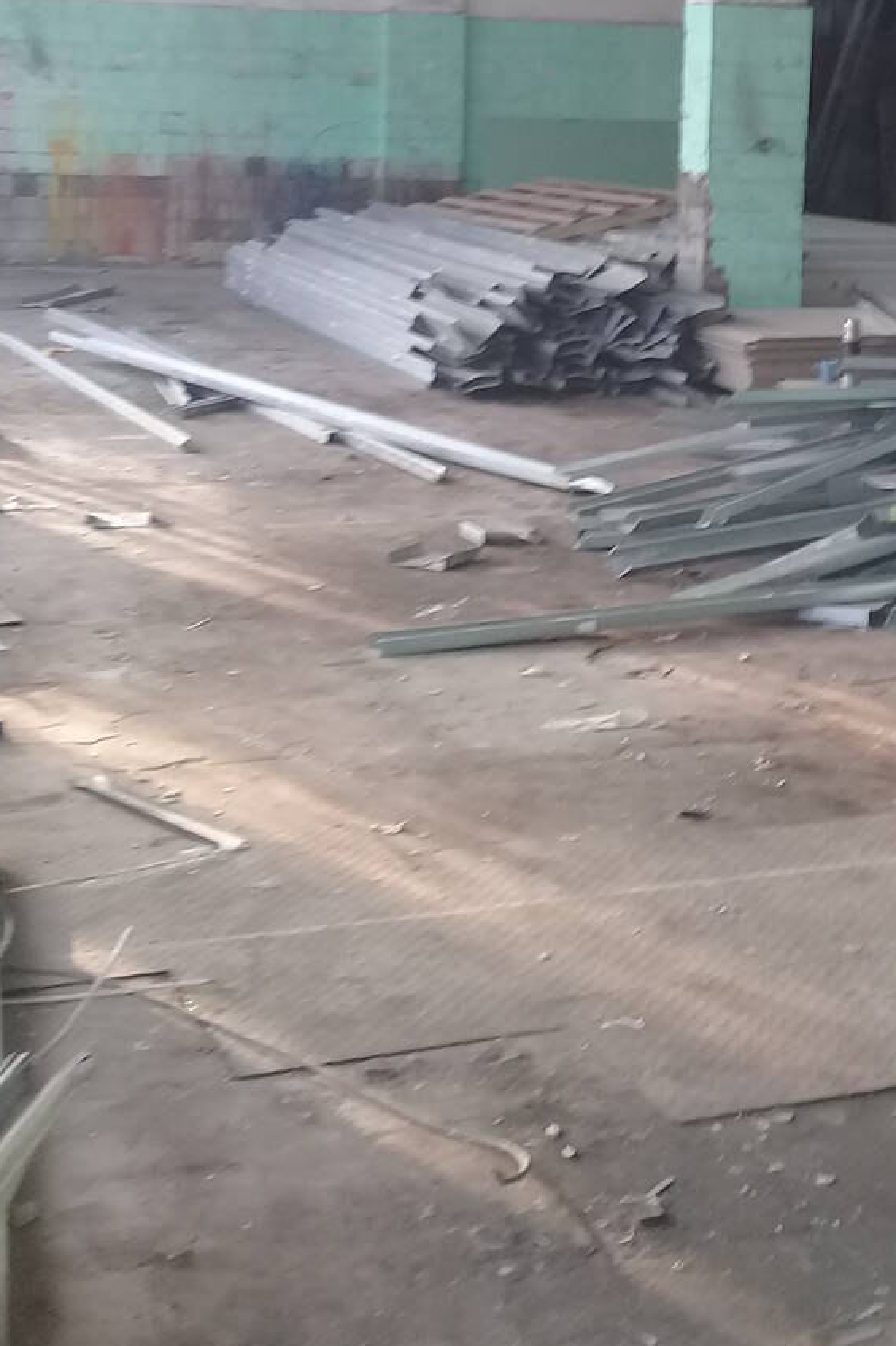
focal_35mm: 65
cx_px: 747
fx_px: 2428
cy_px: 298
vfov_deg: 30.3
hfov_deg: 20.6
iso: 64
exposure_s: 1/33
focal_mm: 3.3
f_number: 2.2
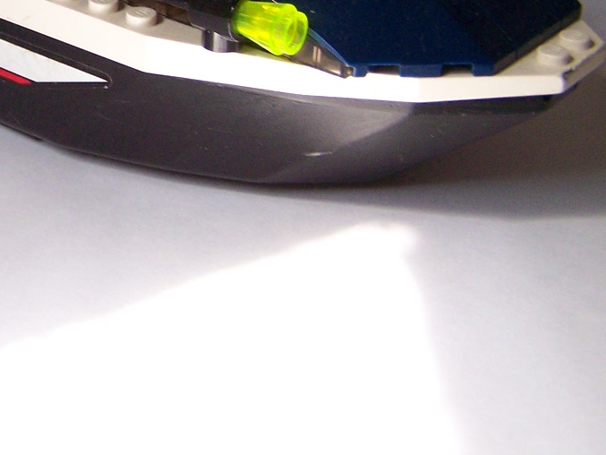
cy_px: -25
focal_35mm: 84
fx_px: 1471
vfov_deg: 17.1
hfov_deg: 22.2
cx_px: -26
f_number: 2.8
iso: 160
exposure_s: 1/30
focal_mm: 6.3
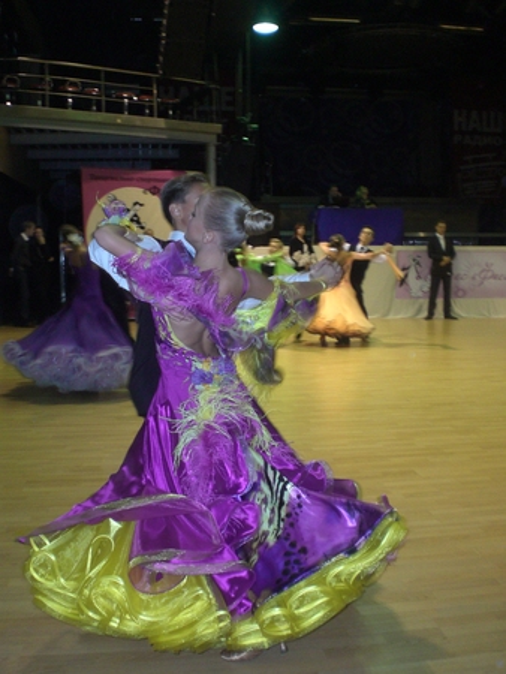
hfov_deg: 37.8
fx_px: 740
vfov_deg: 49.0
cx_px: 253
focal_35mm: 38
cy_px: 337
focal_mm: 6.3
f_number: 3.1
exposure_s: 1/60
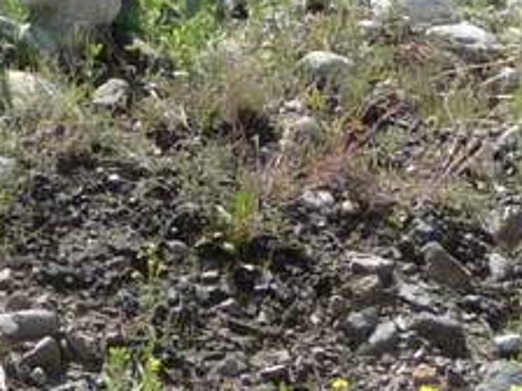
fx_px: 7208
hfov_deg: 4.1
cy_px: -272
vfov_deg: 3.1
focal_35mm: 478
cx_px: 823
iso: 125
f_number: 4.5
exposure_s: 1/500
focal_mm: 11.3
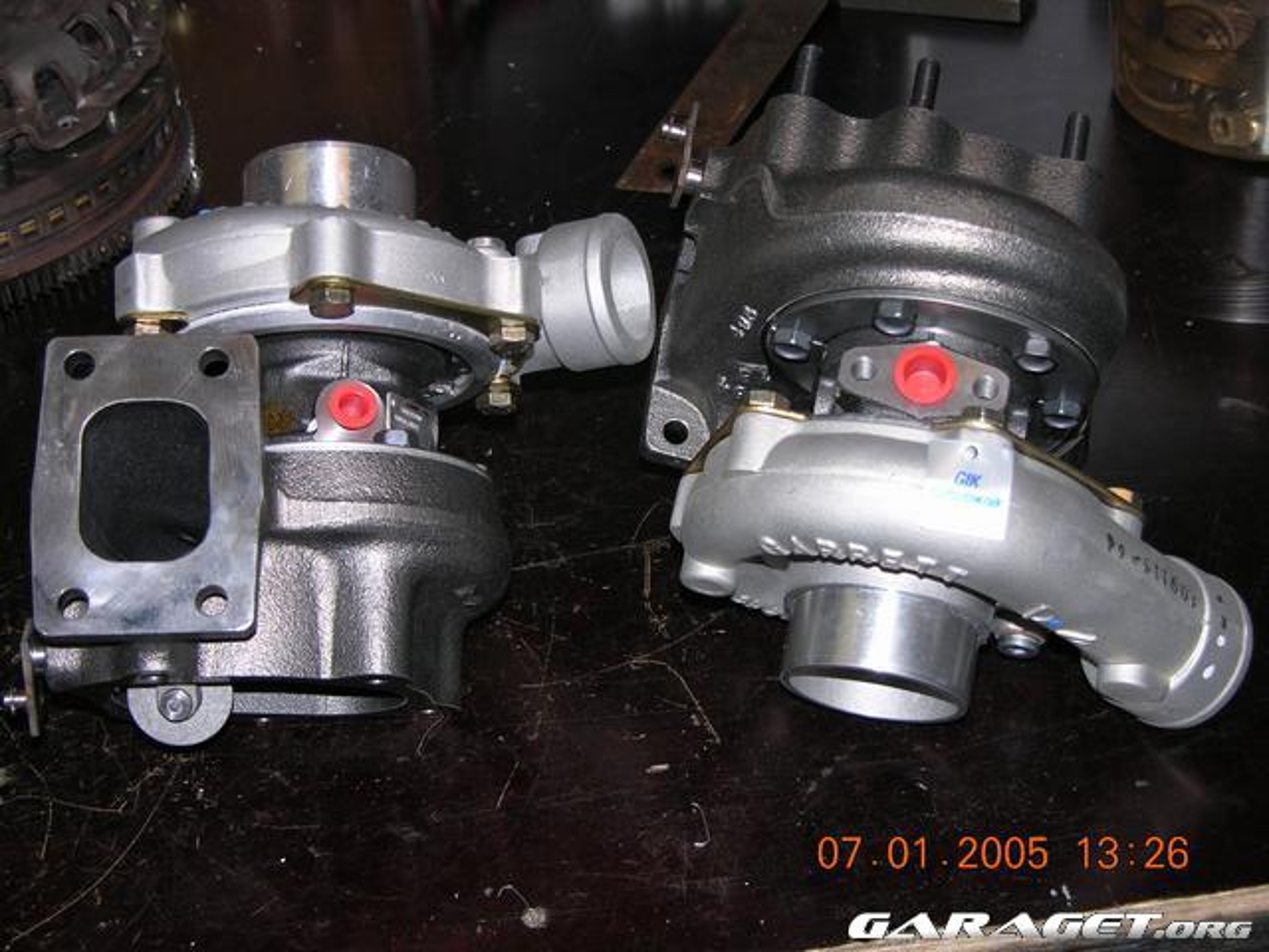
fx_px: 2420
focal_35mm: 66
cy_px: 476
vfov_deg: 22.3
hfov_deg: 29.4
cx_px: 634
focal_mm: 16.8
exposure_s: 1/120
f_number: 3.2
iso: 50
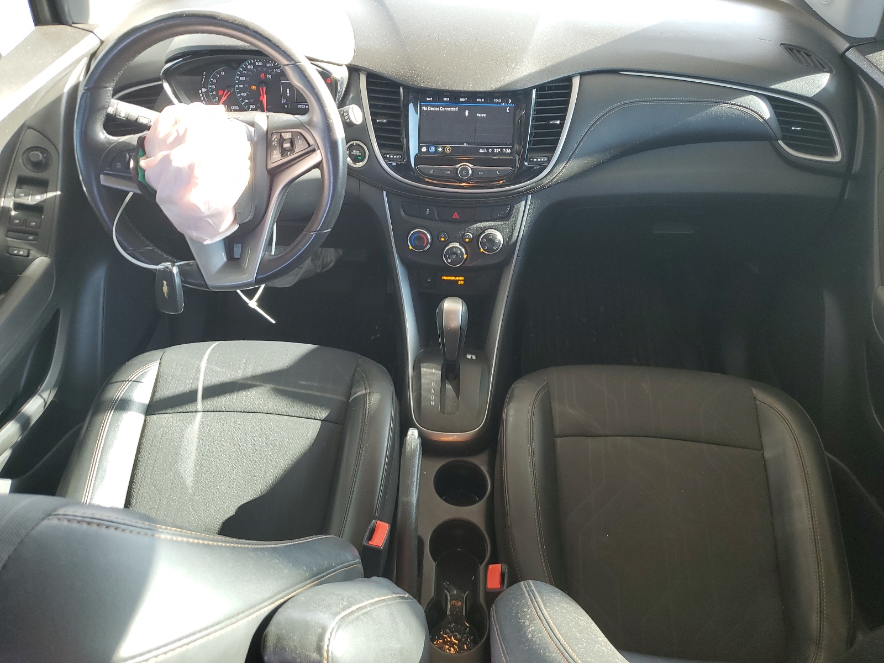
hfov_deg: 67.3
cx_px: 442
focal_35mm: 26
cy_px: 332
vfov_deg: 53.1
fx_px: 664
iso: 57
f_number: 1.5
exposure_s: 1/60.2
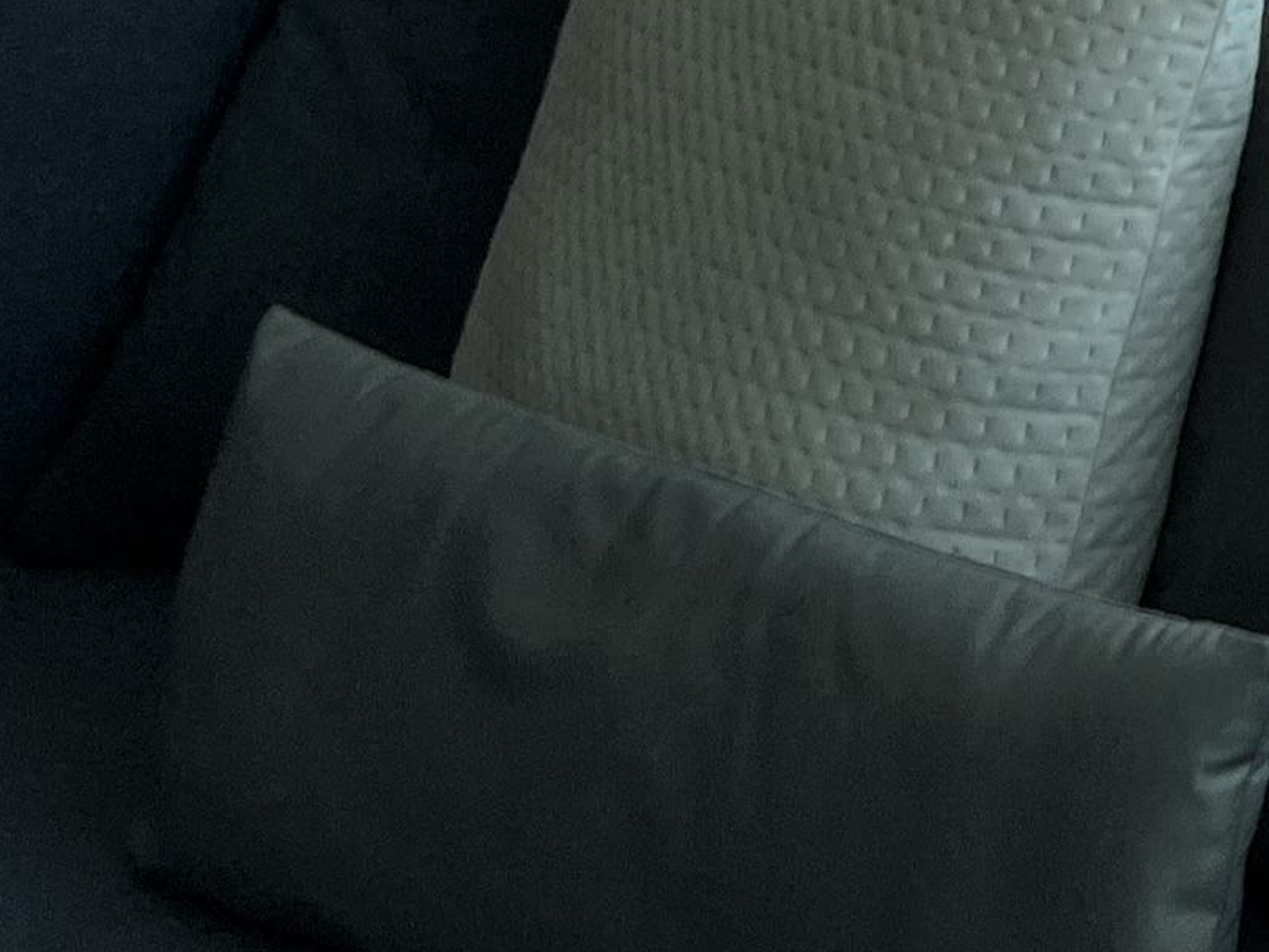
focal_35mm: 130
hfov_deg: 13.4
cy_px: -1383
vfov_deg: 9.9
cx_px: 2371
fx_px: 4767
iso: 50
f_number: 1.5
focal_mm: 5.7
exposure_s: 1/1698
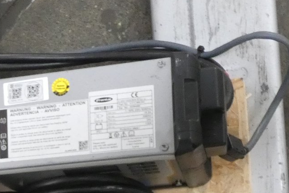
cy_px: 344
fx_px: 843
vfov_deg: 12.0
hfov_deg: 18.9
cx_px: 2
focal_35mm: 105
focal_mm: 4.8
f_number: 3.2
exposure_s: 1/80
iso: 640
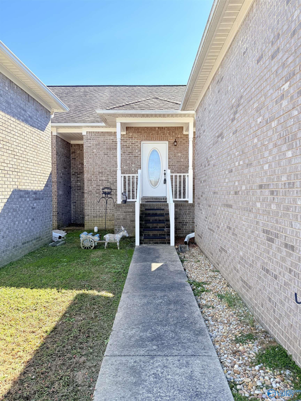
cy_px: 200
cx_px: 150
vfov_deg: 71.6
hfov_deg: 56.8
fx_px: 278
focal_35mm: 24
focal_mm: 6.76
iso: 100
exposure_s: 1/1271
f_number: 1.78
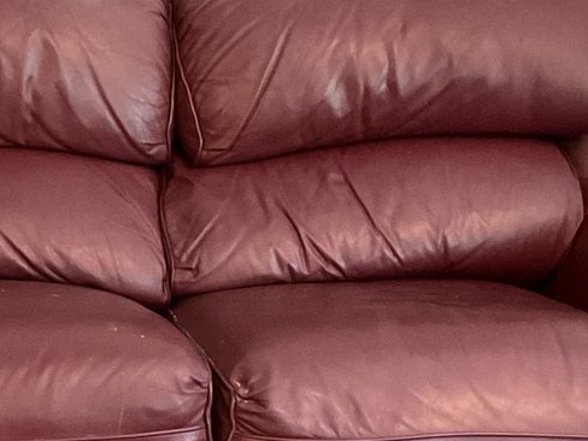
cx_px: 4
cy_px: 403
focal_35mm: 90
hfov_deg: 21.1
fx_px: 1529
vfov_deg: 16.2
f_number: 1.8
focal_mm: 3
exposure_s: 1/30
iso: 500
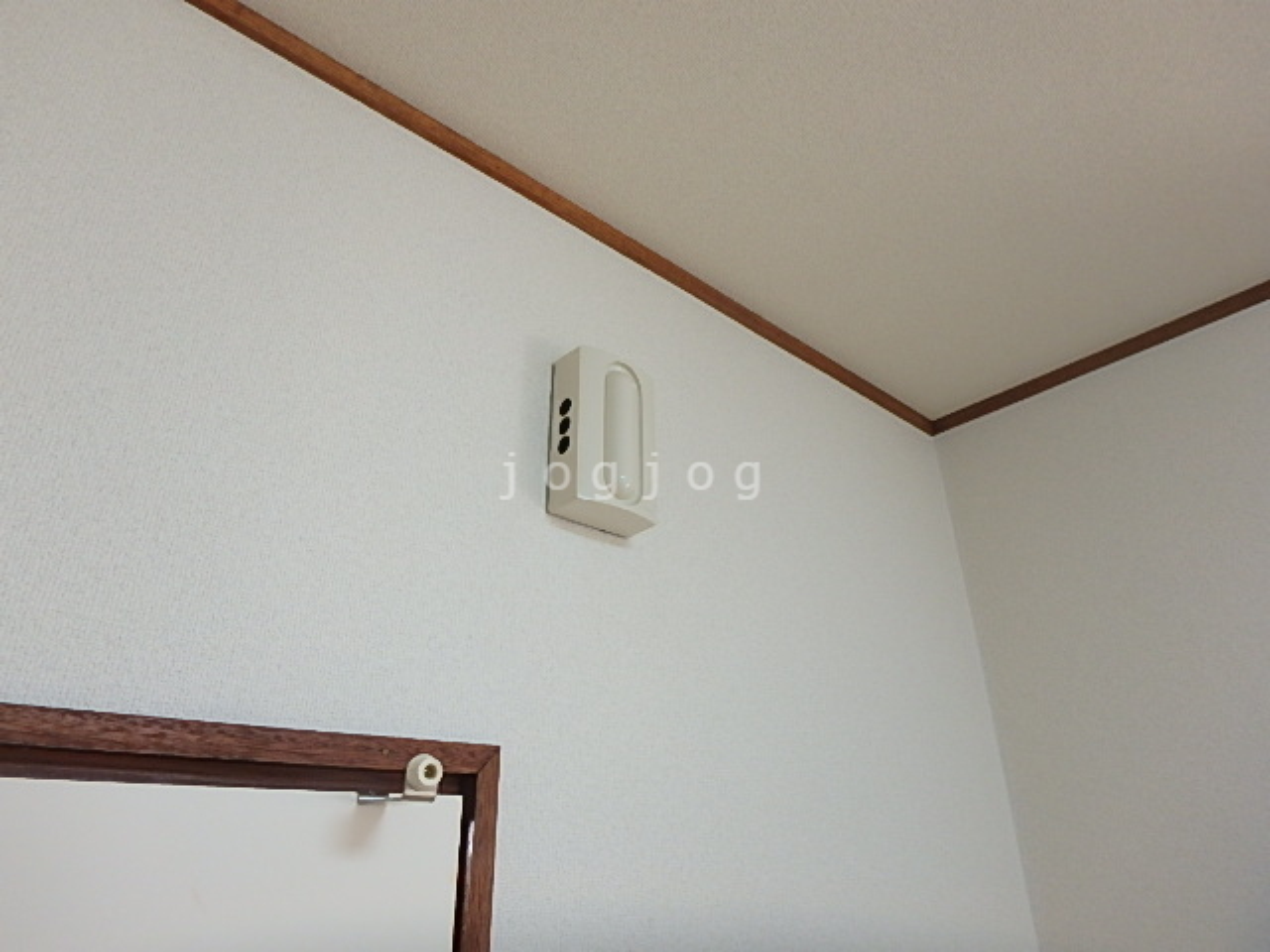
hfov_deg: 79.0
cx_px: 635
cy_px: 476
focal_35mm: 21
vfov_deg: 63.4
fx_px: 770
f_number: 3.5
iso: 200
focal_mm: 3.7
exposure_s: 1/30
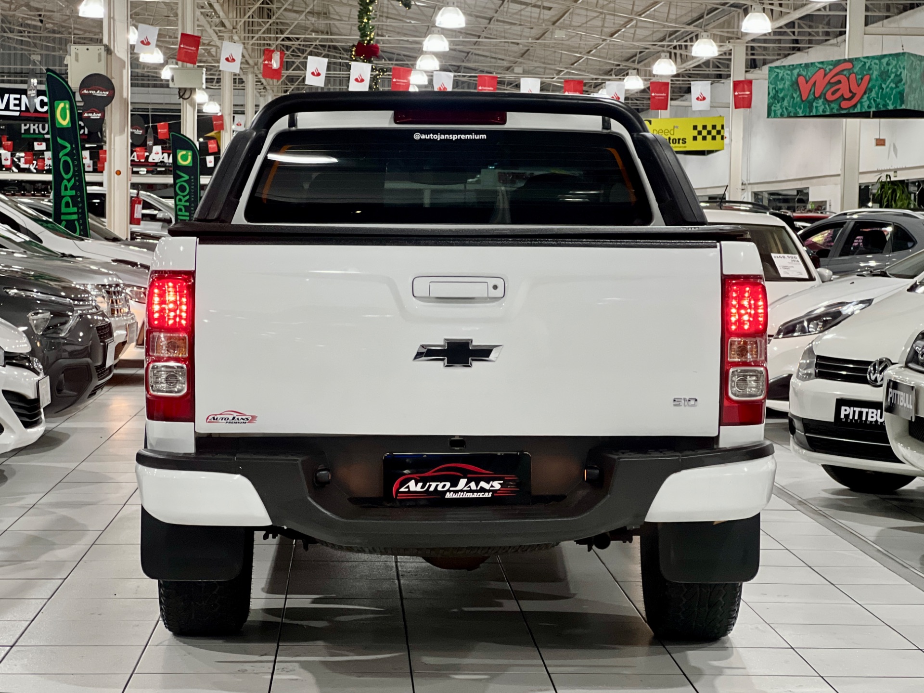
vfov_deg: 19.1
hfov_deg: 25.3
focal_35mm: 77
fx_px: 2055
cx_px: 462
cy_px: 346
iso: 320
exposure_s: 1/40
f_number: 2.8
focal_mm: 9
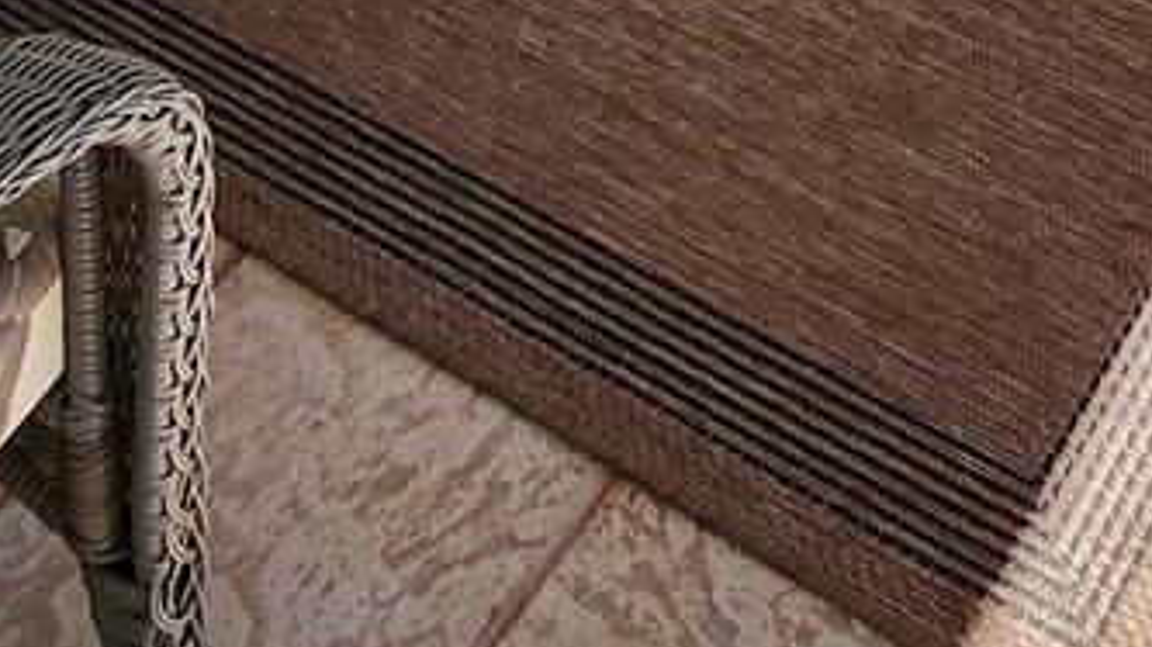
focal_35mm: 68
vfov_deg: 12.3
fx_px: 2076
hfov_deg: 29.5
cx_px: 1072
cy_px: -1069
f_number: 2.2
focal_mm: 2.2
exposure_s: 1/255
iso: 50
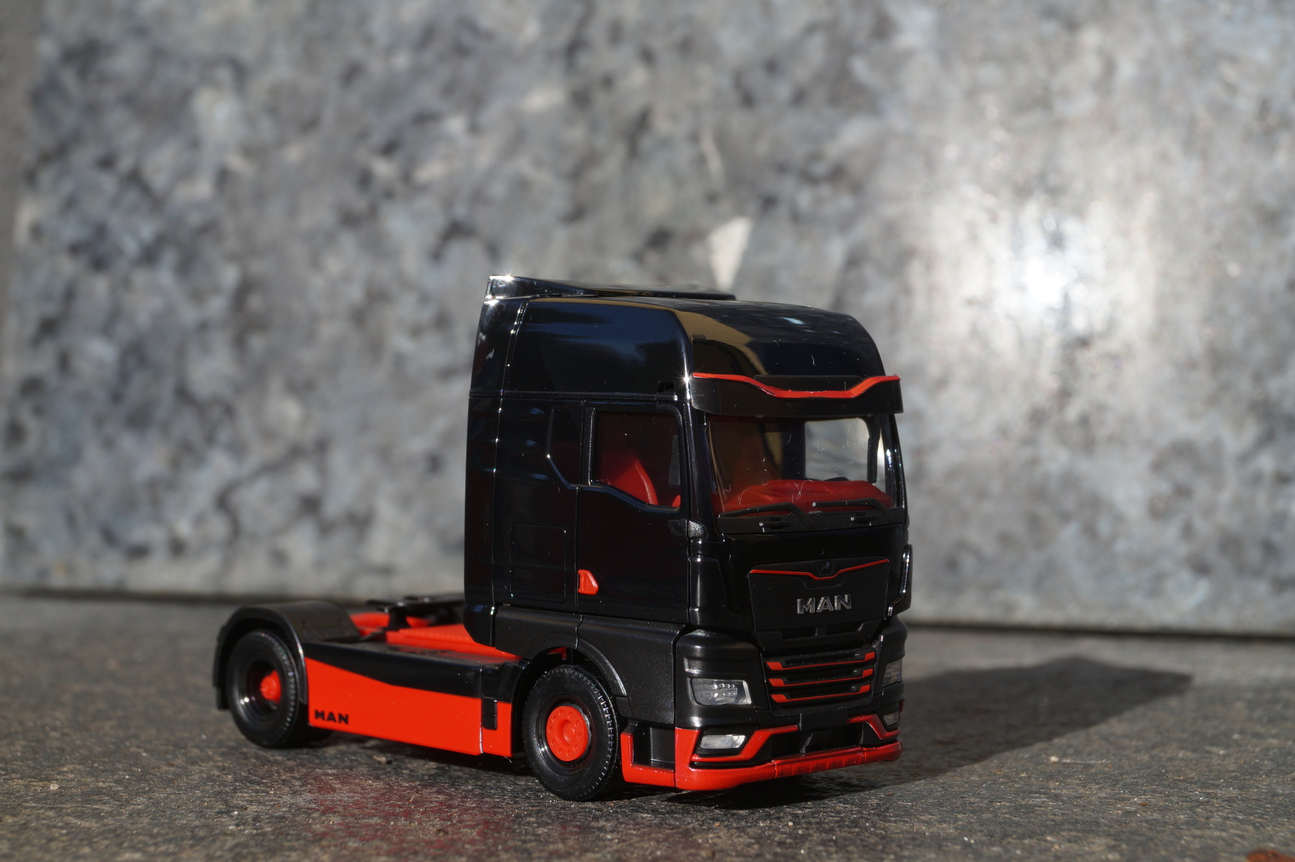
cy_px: 431
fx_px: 2696
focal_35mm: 75
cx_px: 648
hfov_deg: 27.0
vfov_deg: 18.2
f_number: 14
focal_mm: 50
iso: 100
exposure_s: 1/80
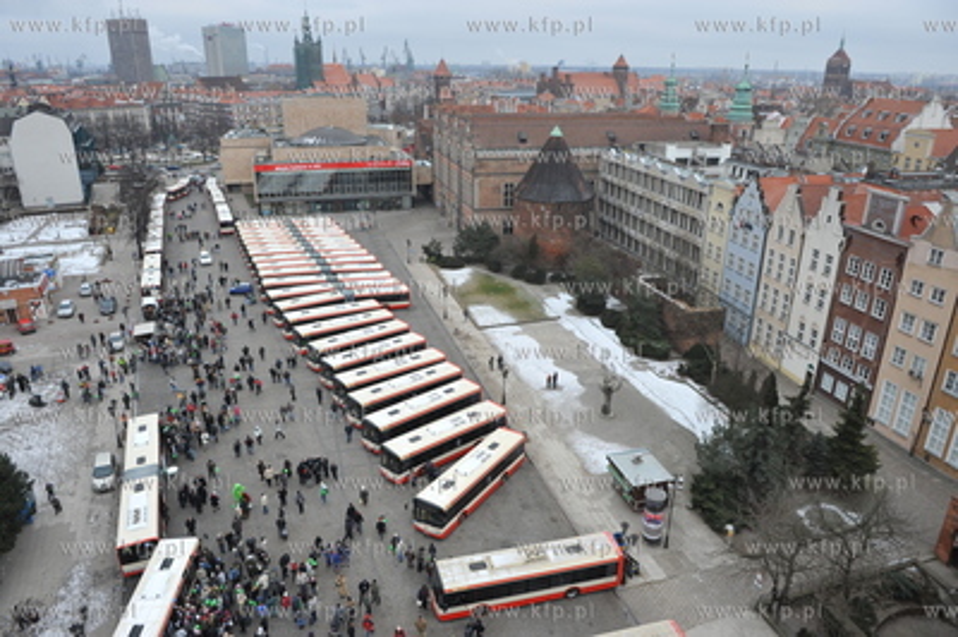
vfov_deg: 53.1
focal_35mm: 24
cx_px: 479
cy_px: 318
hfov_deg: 73.8
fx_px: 638
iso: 640
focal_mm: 24
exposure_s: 1/500
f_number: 8
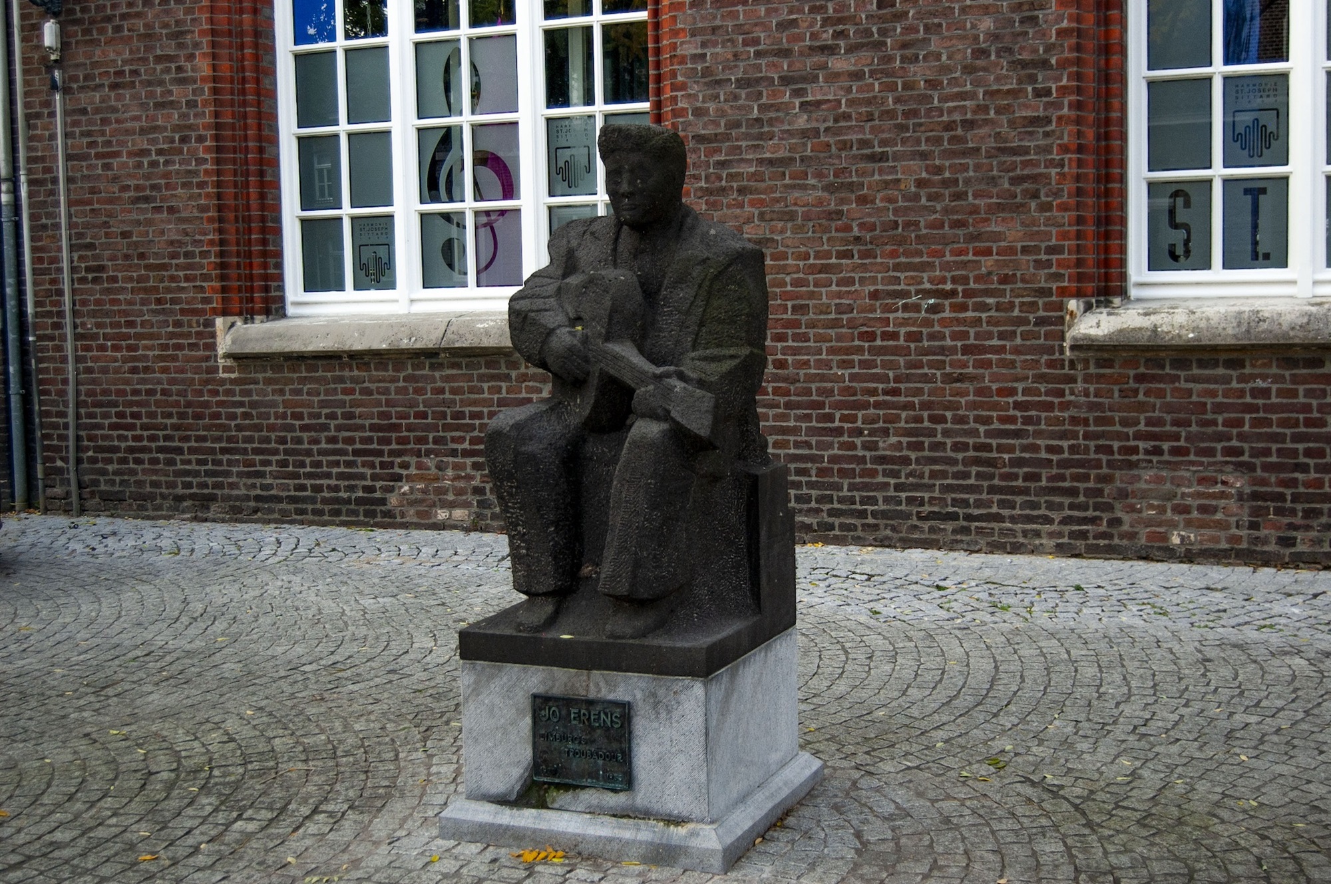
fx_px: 1717
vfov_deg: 28.9
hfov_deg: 42.4
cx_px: 666
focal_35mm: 46
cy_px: 442
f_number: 4.5
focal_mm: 31
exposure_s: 1/320
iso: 400
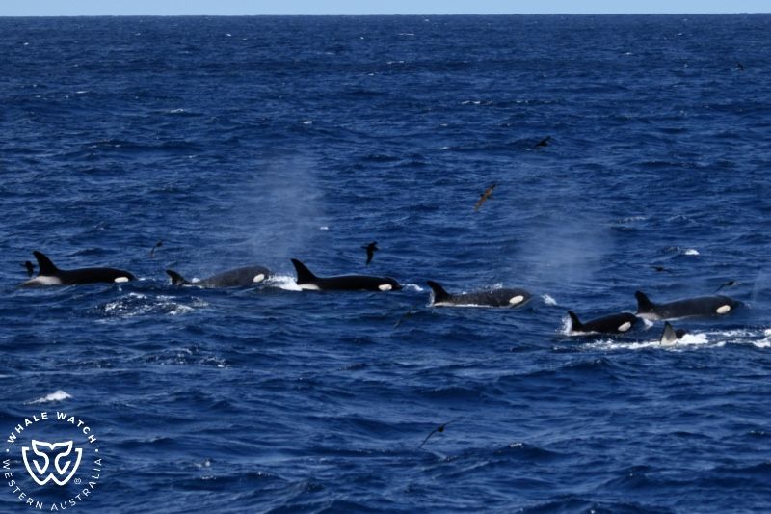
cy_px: 257
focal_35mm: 130
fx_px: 2783
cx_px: 386
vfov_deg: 10.5
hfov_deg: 15.8
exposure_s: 1/8000
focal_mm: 130
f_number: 5
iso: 500
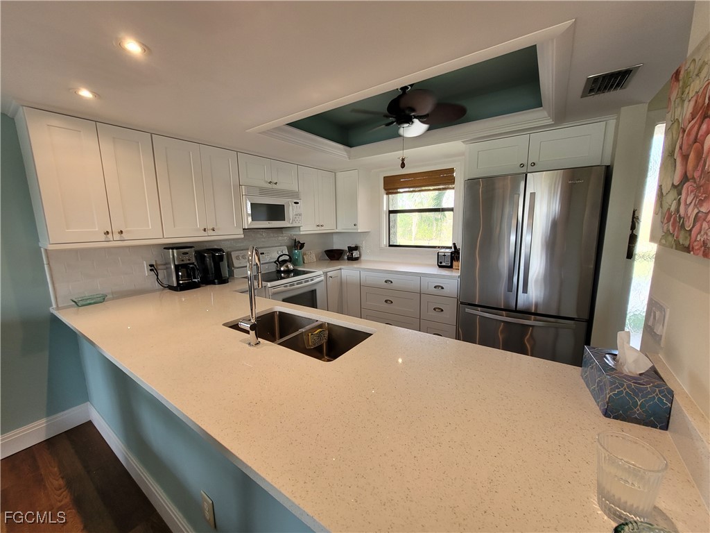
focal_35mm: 13
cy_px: 266
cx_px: 355
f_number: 2.2
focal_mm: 1.74
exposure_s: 1/60
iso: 80
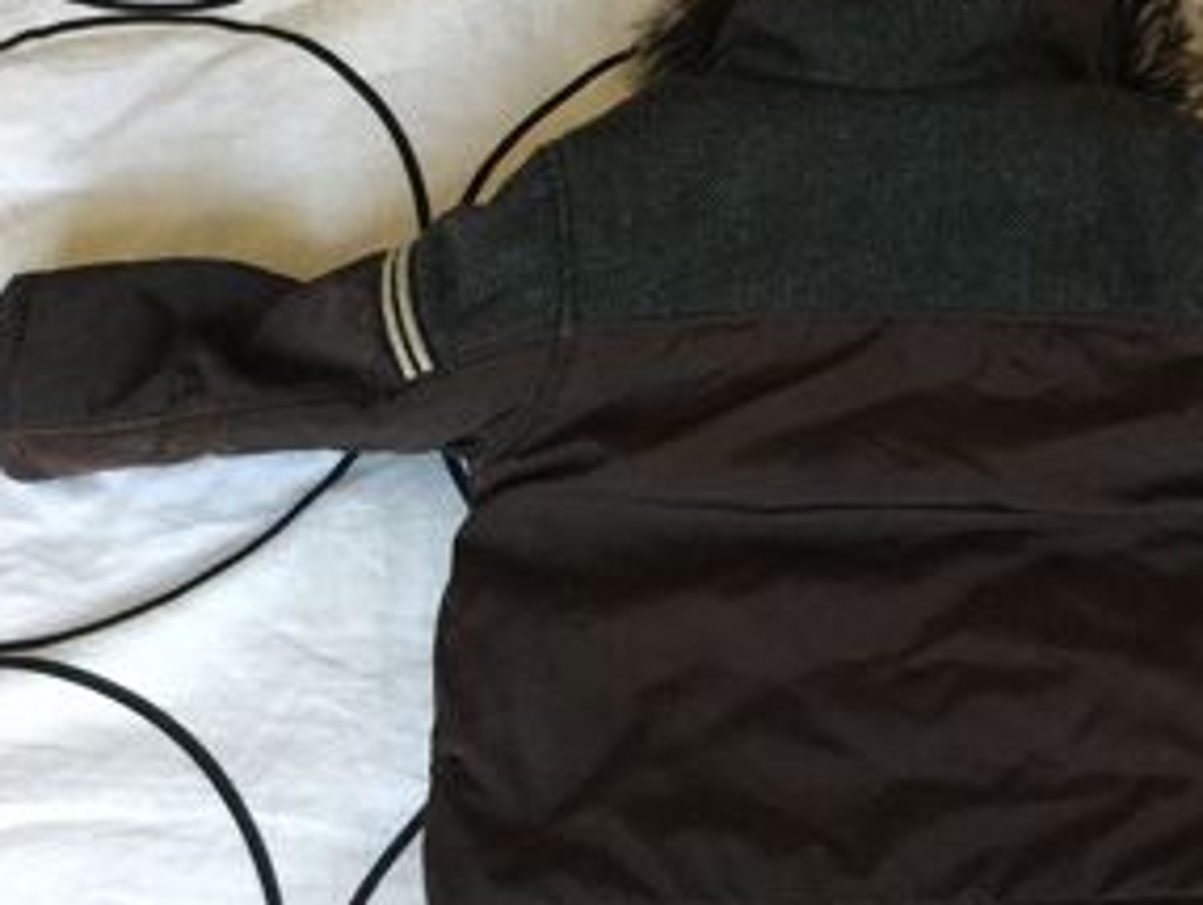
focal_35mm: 52
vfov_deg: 27.9
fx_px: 1809
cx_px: 900
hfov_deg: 36.0
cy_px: 324
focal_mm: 3.3
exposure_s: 1/20
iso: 200
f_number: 2.4
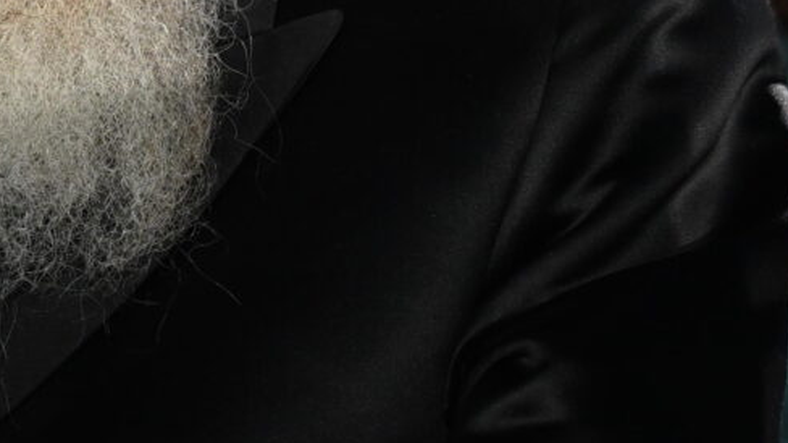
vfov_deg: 6.4
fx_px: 3963
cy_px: 161
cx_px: -171
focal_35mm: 190
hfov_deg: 11.1
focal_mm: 34.5
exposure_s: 1/160
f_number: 4
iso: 1000
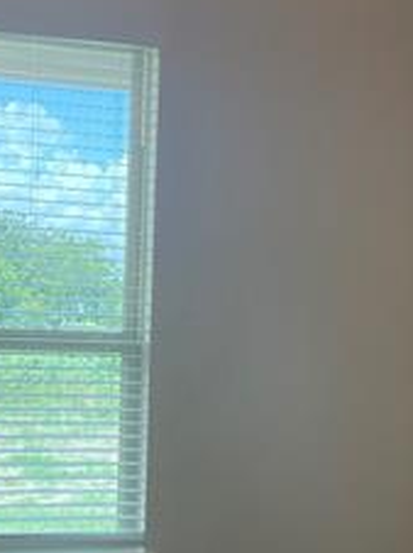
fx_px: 1355
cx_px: 83
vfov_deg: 23.0
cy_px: 365
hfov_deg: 17.2
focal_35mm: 85
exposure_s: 1/305
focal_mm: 5.1
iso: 32
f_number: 1.6
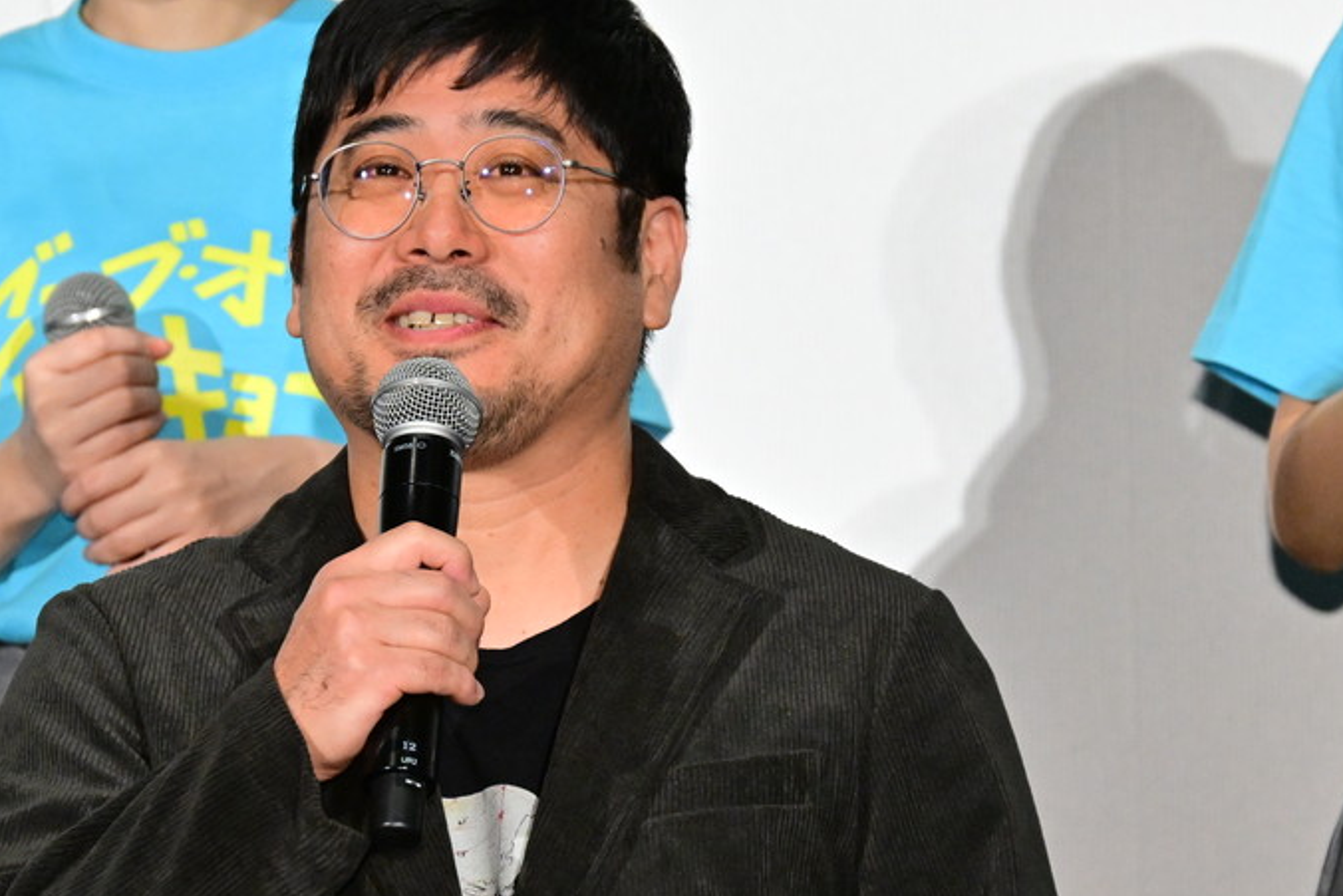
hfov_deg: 6.2
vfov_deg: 4.1
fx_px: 12425
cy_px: 549
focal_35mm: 333
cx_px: 515
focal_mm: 150
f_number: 6.3
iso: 3200
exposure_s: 1/200
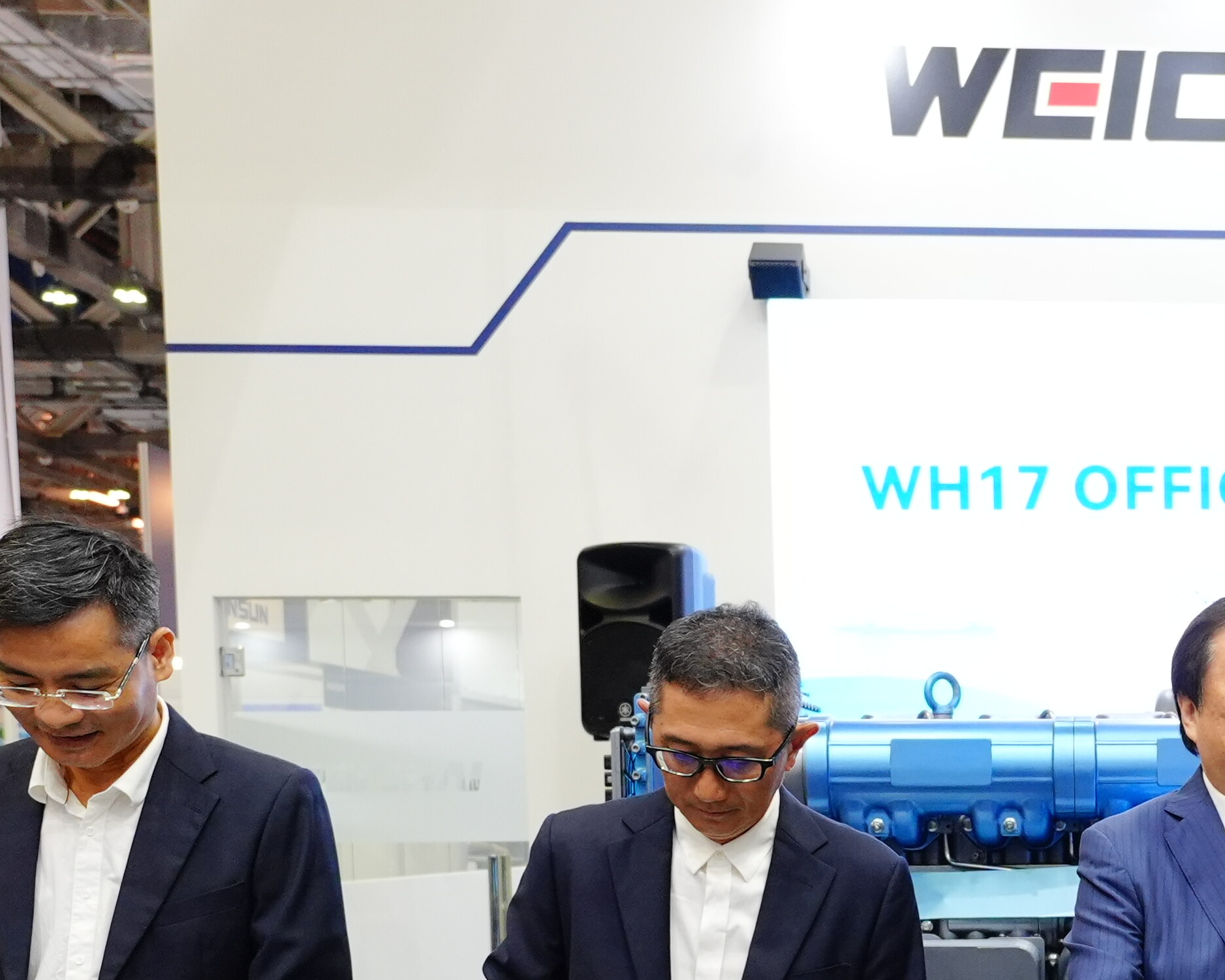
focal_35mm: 51
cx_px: 1259
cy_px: 944
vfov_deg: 28.0
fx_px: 1860
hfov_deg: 33.0
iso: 1600
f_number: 3.2
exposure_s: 1/250
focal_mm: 17.1
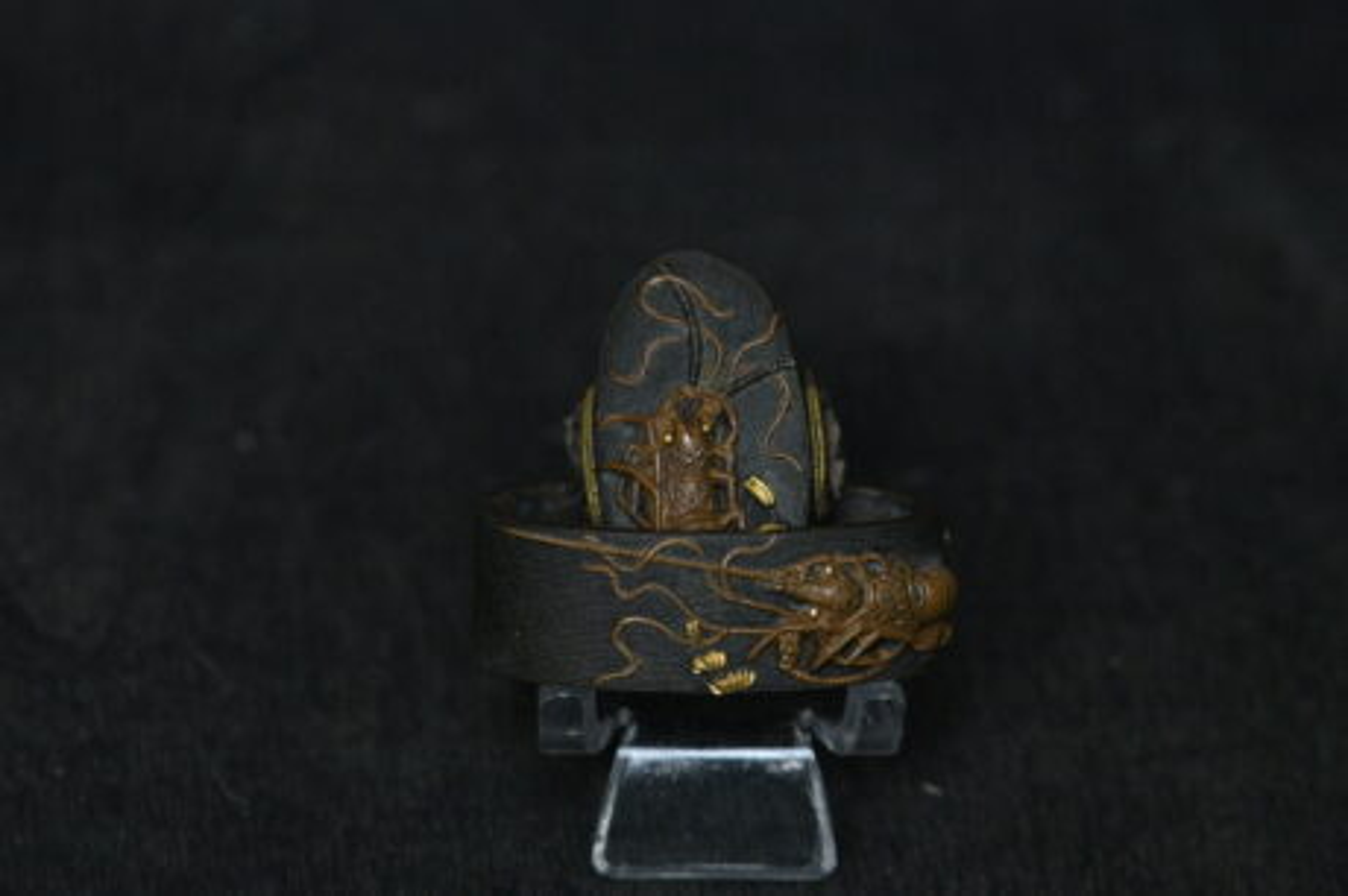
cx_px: 674
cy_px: 448
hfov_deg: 19.5
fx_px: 3929
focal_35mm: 105
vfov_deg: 13.0
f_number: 10
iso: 8000
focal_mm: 105
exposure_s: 1/125
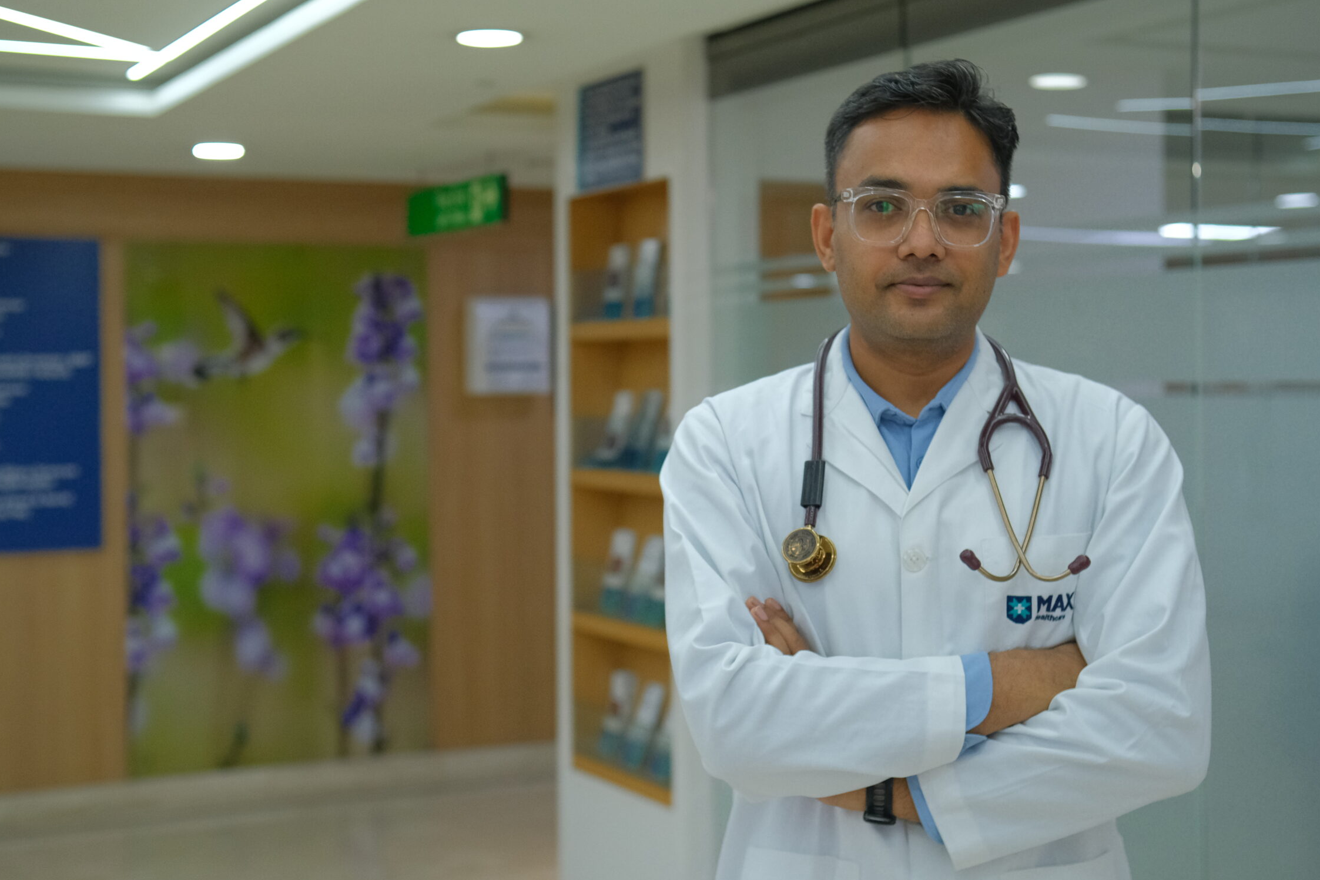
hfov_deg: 35.1
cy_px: 388
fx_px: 2090
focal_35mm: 57
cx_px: 687
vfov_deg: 23.8
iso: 1600
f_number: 2.2
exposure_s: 1/1000
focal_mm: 33
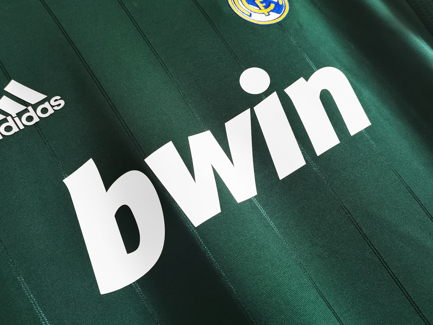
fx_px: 375
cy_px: 162
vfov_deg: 46.8
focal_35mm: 30
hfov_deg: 60.0
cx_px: 216
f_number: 1.8
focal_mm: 5.58
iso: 125
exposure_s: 1/50
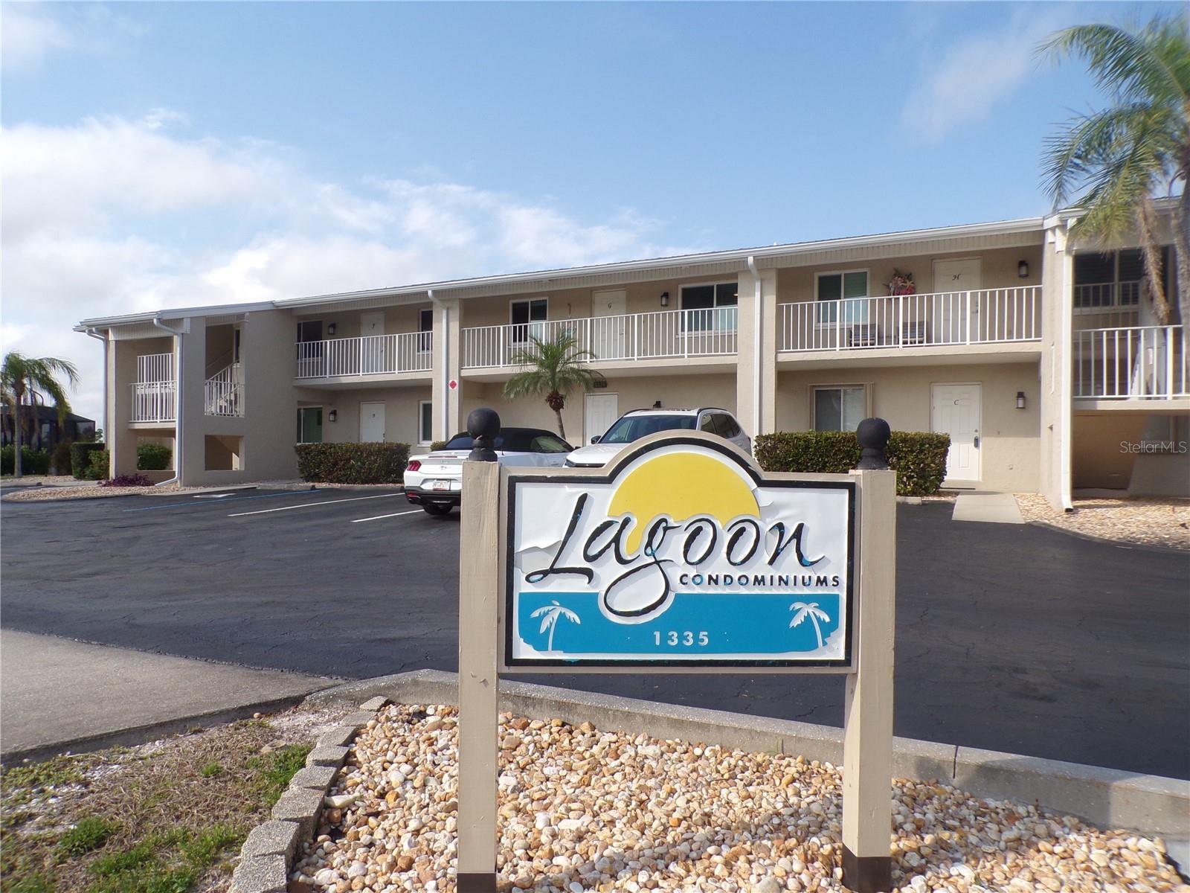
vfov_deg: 56.8
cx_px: 595
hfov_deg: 71.6
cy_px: 446
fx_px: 825
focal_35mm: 24
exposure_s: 1/300
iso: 80
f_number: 5.8
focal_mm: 4.3
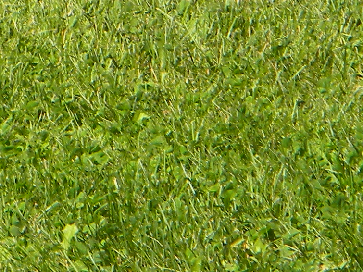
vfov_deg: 2.1
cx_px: 75
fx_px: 7497
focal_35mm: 715
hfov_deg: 2.8
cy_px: -135
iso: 80
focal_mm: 26.8
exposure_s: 1/365
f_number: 5
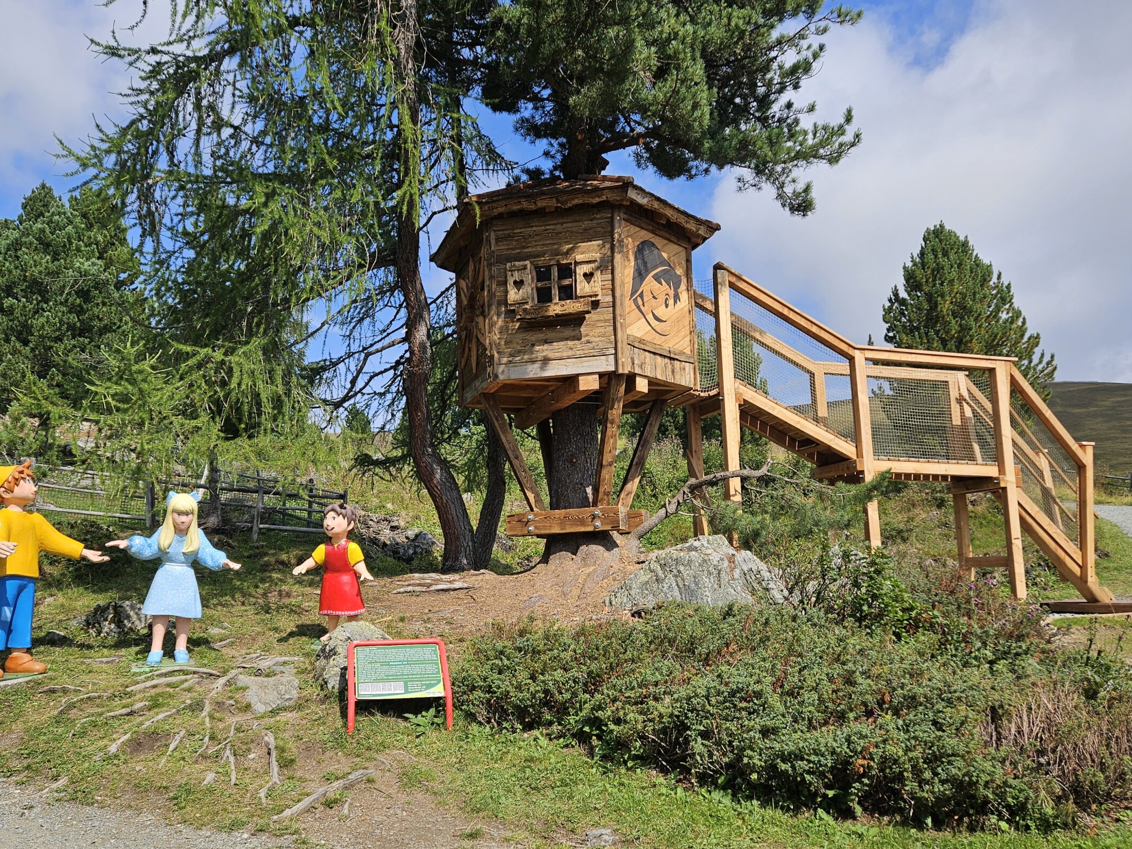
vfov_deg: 49.7
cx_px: 549
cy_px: 458
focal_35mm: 28
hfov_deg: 63.4
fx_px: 916
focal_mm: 5.4
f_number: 1.8
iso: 25
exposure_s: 1/2060
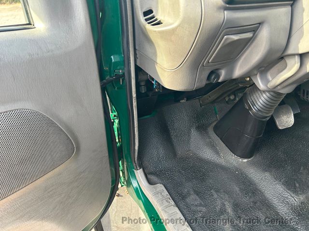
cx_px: 154
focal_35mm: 26
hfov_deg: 67.3
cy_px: 116
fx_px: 232
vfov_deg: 53.1
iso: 64
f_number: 1.5
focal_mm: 5.7
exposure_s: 1/121
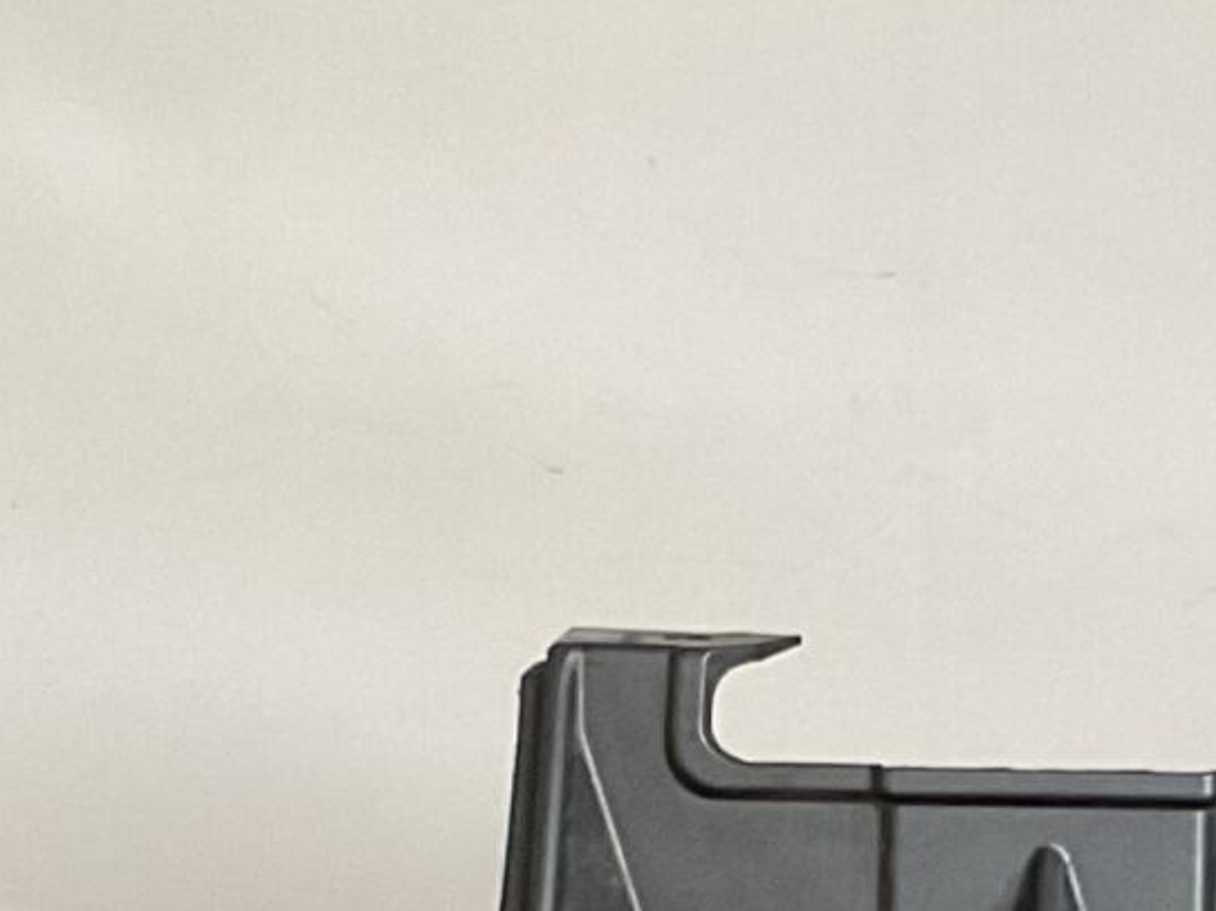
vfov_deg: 10.7
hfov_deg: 14.2
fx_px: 4810
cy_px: 913
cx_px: 1173
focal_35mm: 137
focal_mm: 3
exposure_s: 1/50
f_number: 1.8
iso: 125
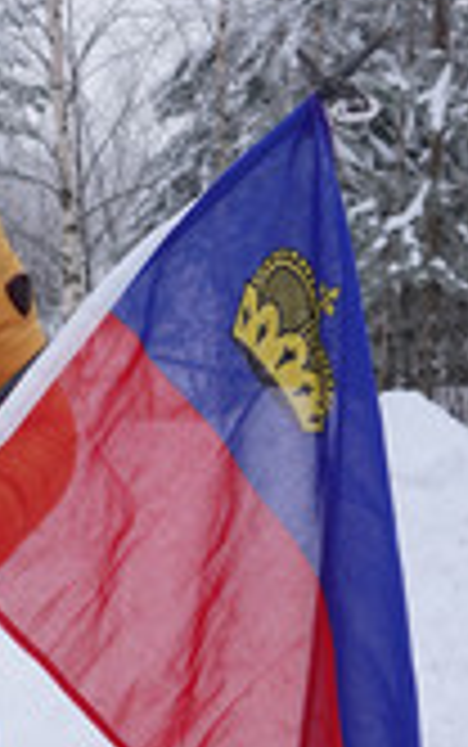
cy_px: 459
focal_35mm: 80
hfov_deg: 16.1
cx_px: 32
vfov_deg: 25.8
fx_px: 1630
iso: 100
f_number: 2.8
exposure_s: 1/250
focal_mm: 10.8
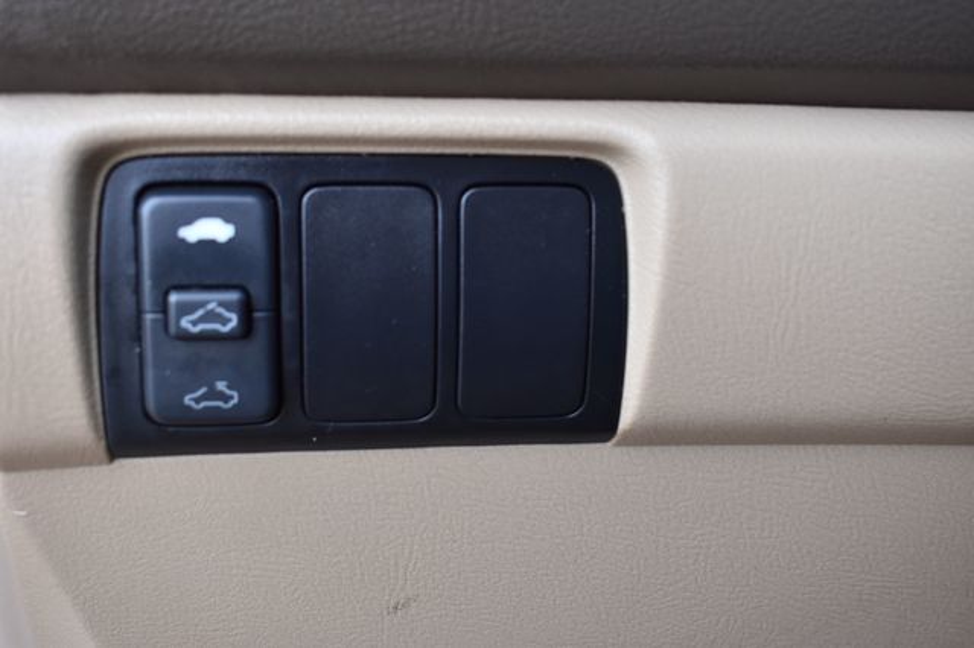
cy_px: 324
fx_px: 1257
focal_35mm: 46
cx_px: 487
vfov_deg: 28.9
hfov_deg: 42.3
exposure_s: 1/125
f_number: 5.6
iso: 500
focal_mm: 31
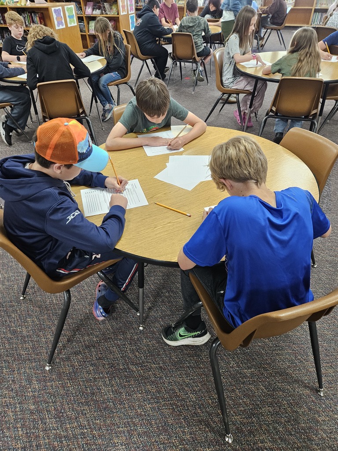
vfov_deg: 73.9
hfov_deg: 58.9
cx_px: 169
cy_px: 226
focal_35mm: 23
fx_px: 299
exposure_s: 1/120
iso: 400
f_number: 1.8
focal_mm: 5.4
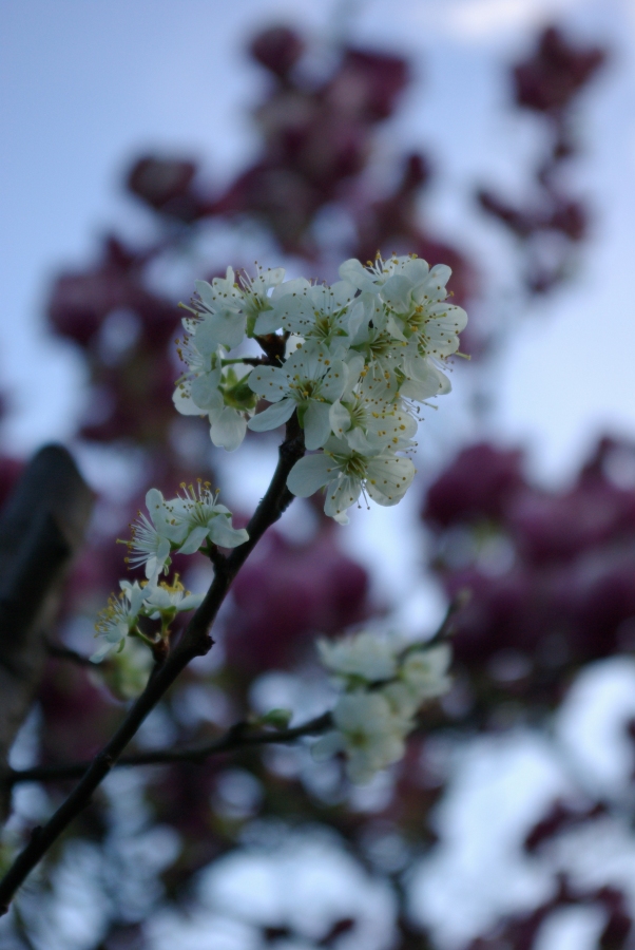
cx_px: 318
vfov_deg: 24.6
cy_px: 475
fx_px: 2178
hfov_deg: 16.6
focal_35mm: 82
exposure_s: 1/250
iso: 400
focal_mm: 55
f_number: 5.6
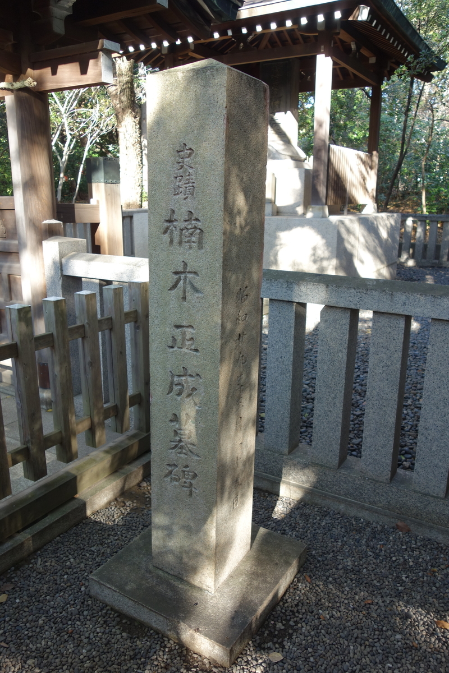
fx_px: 524
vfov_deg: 65.5
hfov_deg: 46.4
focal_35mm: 28
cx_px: 224
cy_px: 336
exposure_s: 1/100
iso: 125
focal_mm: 10.4
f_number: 2.5
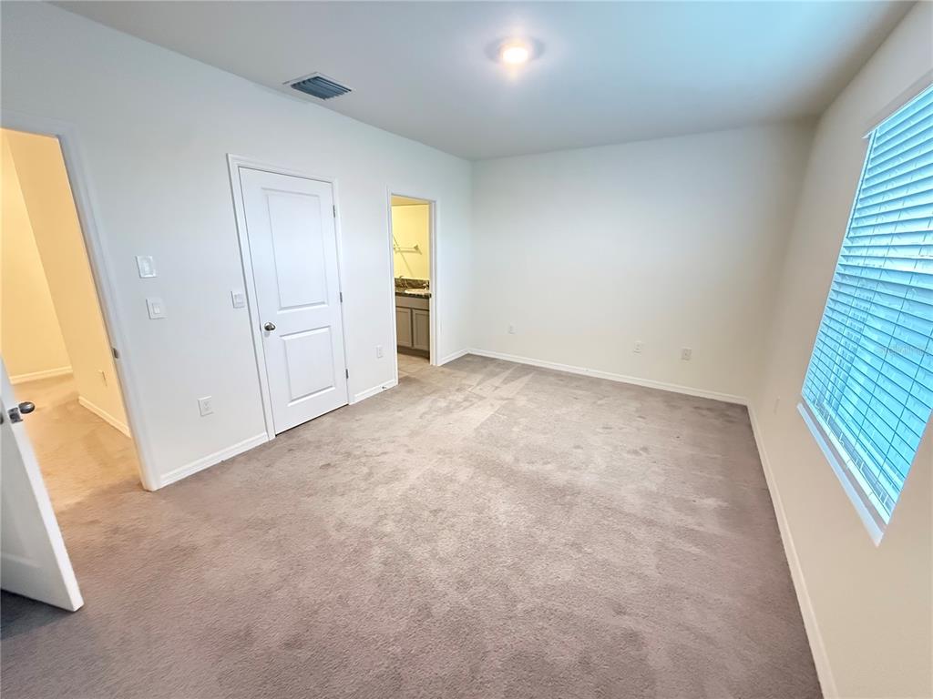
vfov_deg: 85.7
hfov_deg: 102.1
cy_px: 350
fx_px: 377
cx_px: 466
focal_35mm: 14
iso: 1600
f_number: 2.2
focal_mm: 2.22
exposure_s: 1/40
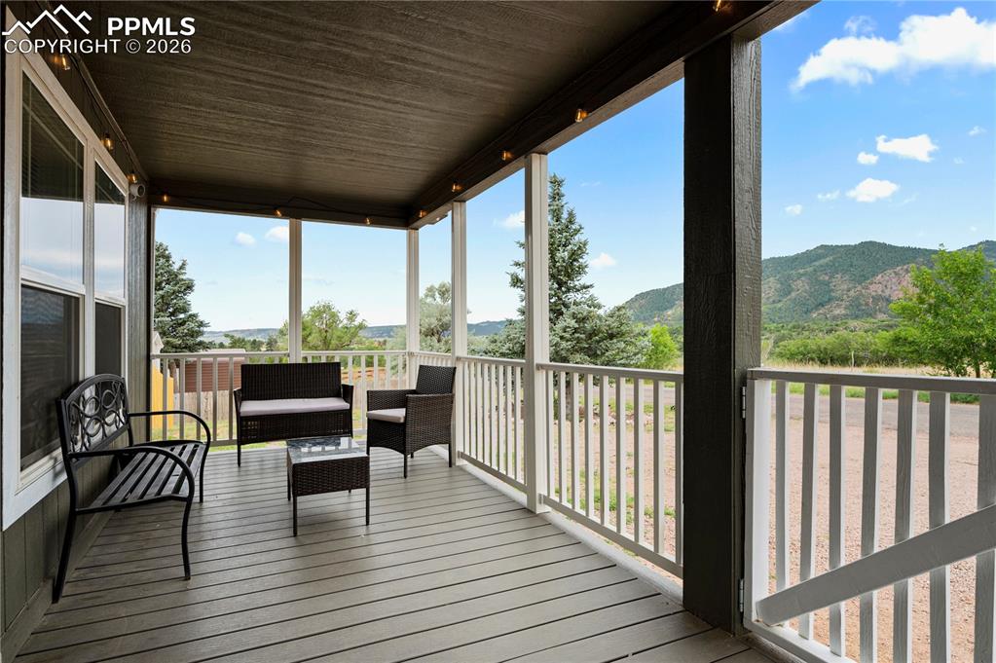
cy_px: 332
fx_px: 525
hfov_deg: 86.9
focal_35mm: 19
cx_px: 498
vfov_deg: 64.5
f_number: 8
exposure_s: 1/80
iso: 100
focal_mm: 19
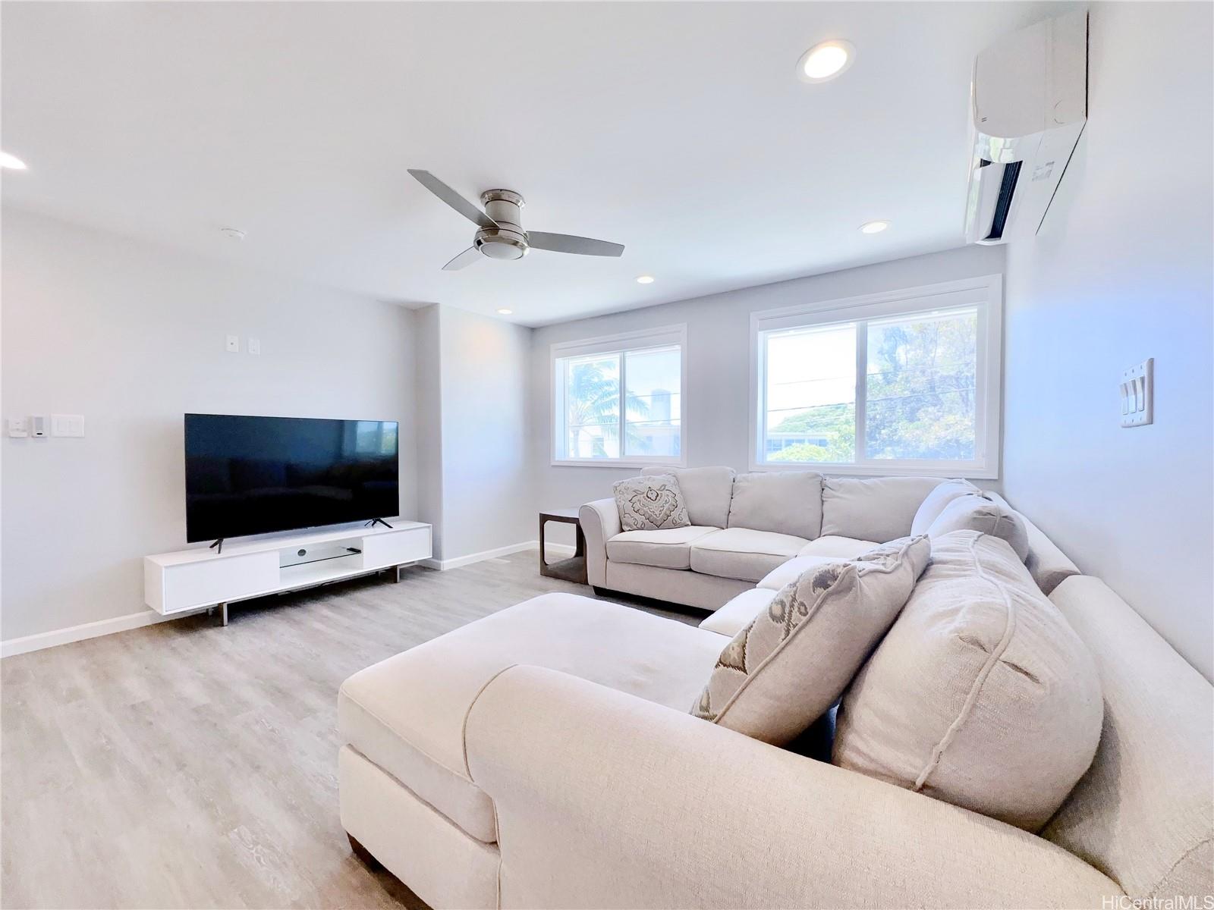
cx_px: 607
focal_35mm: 14
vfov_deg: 85.7
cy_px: 455
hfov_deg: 102.1
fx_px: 491
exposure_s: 1/120
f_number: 2.2
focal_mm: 2.22
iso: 50
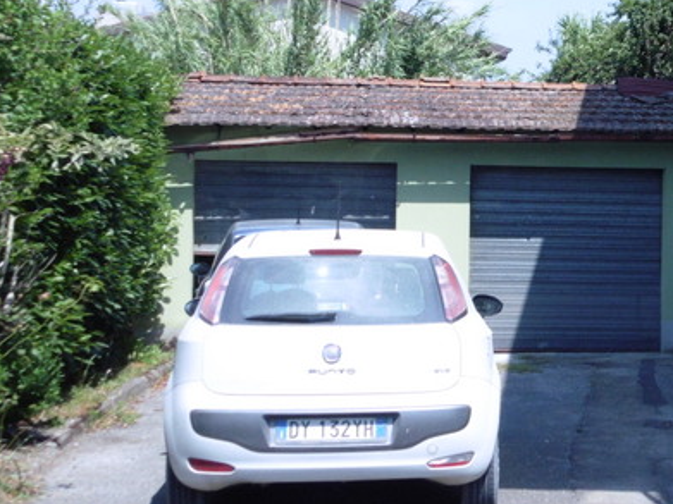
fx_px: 1749
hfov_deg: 21.0
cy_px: 146
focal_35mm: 90
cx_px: 673
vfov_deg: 16.3
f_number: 3.7
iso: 100
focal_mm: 8
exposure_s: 1/1000
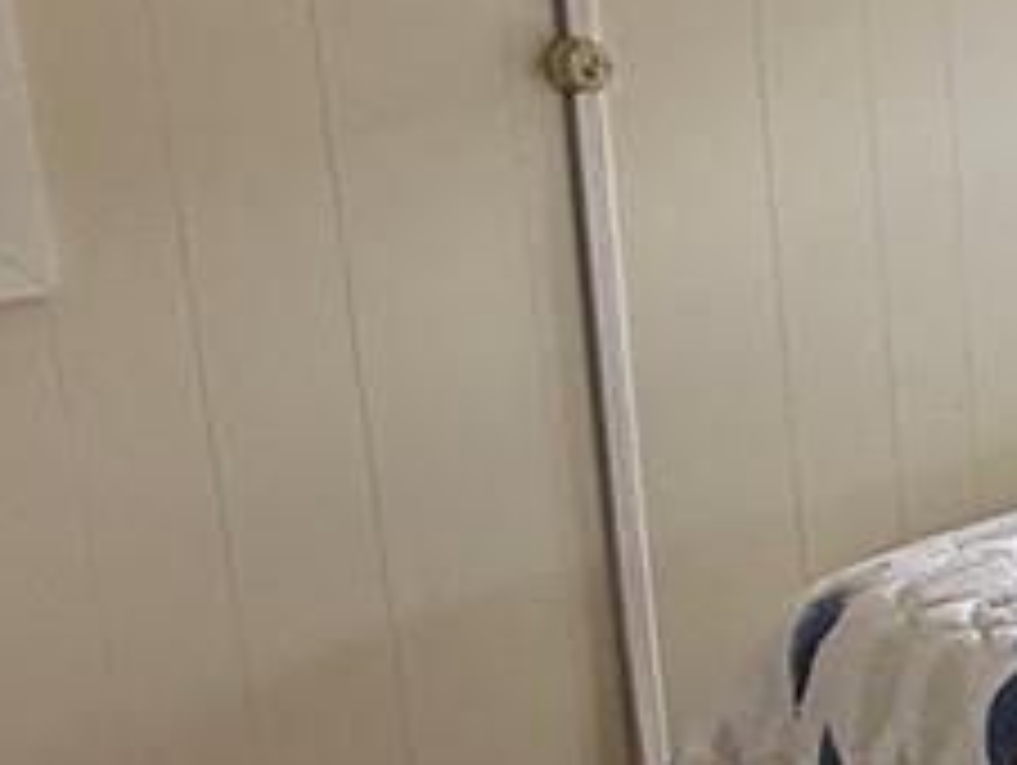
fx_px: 2912
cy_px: 567
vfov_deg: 14.9
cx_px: 1899
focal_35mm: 99
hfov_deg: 16.3
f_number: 2.2
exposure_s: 1/120
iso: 80
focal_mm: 2.22
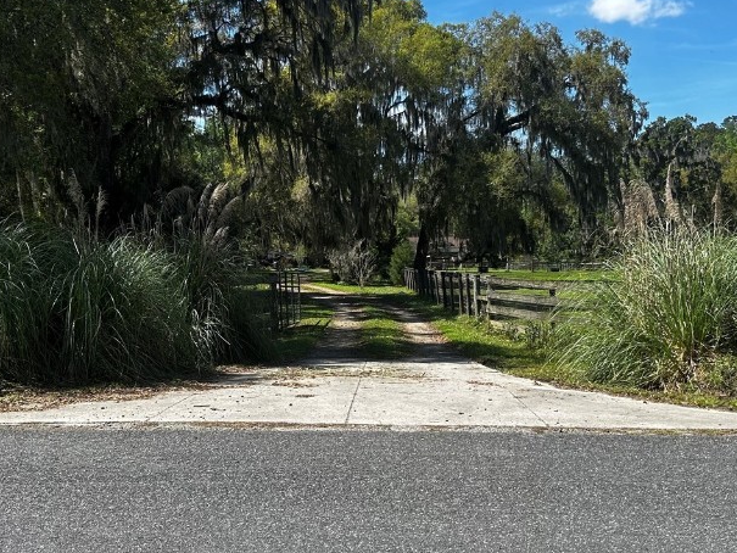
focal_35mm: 44
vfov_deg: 32.9
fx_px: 937
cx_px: 359
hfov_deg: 42.9
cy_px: 261
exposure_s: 1/2632
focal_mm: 5.7
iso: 50
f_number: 1.5
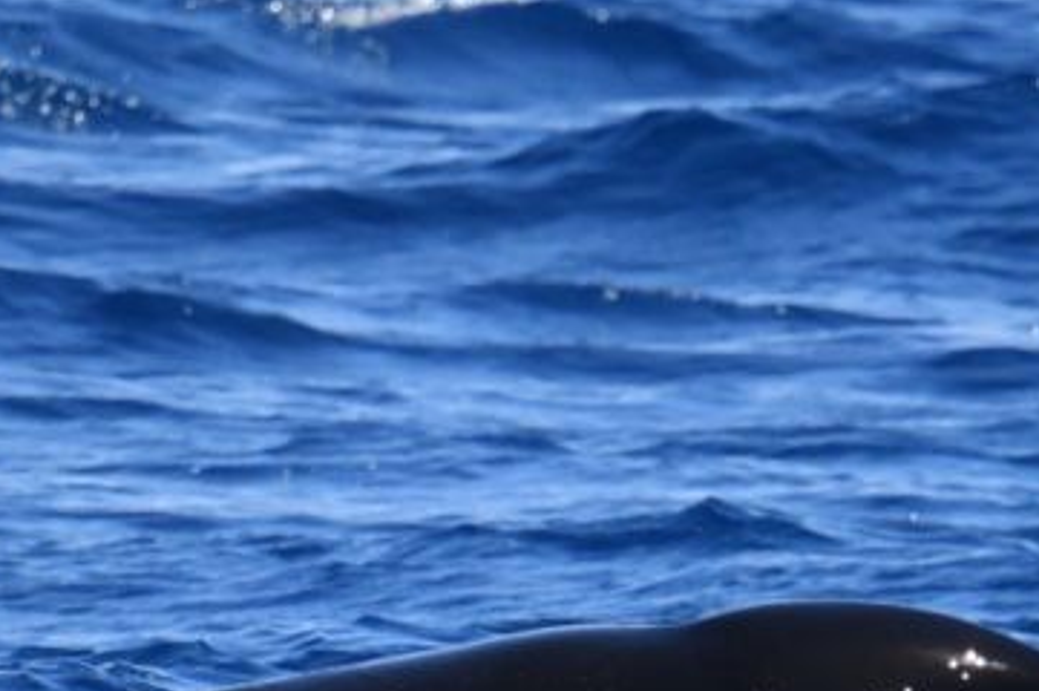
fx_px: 38350
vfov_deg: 1.0
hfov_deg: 1.6
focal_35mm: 1330
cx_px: 196
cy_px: 661
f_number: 6.3
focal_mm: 600
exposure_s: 1/8000
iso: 2000
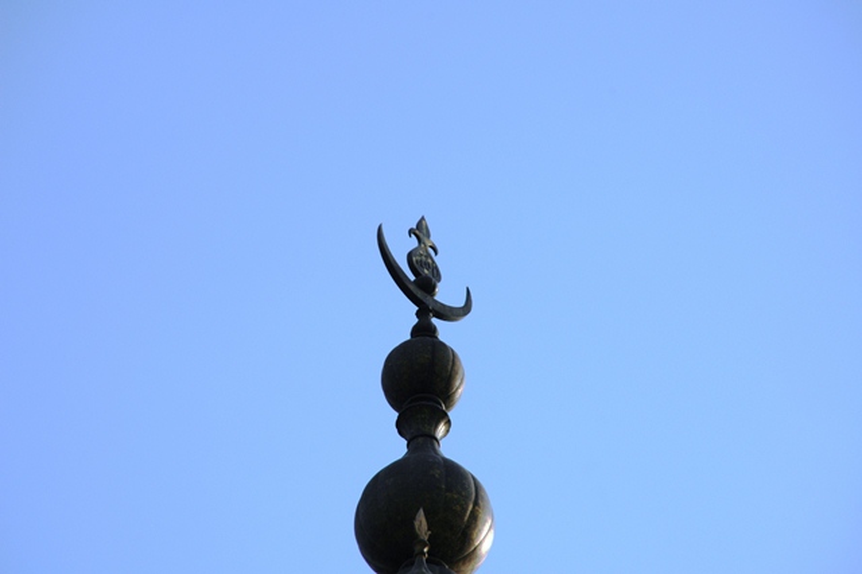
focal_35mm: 300
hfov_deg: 6.9
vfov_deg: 4.6
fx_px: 7179
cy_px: 287
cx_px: 431
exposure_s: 1/400
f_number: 10
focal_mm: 200
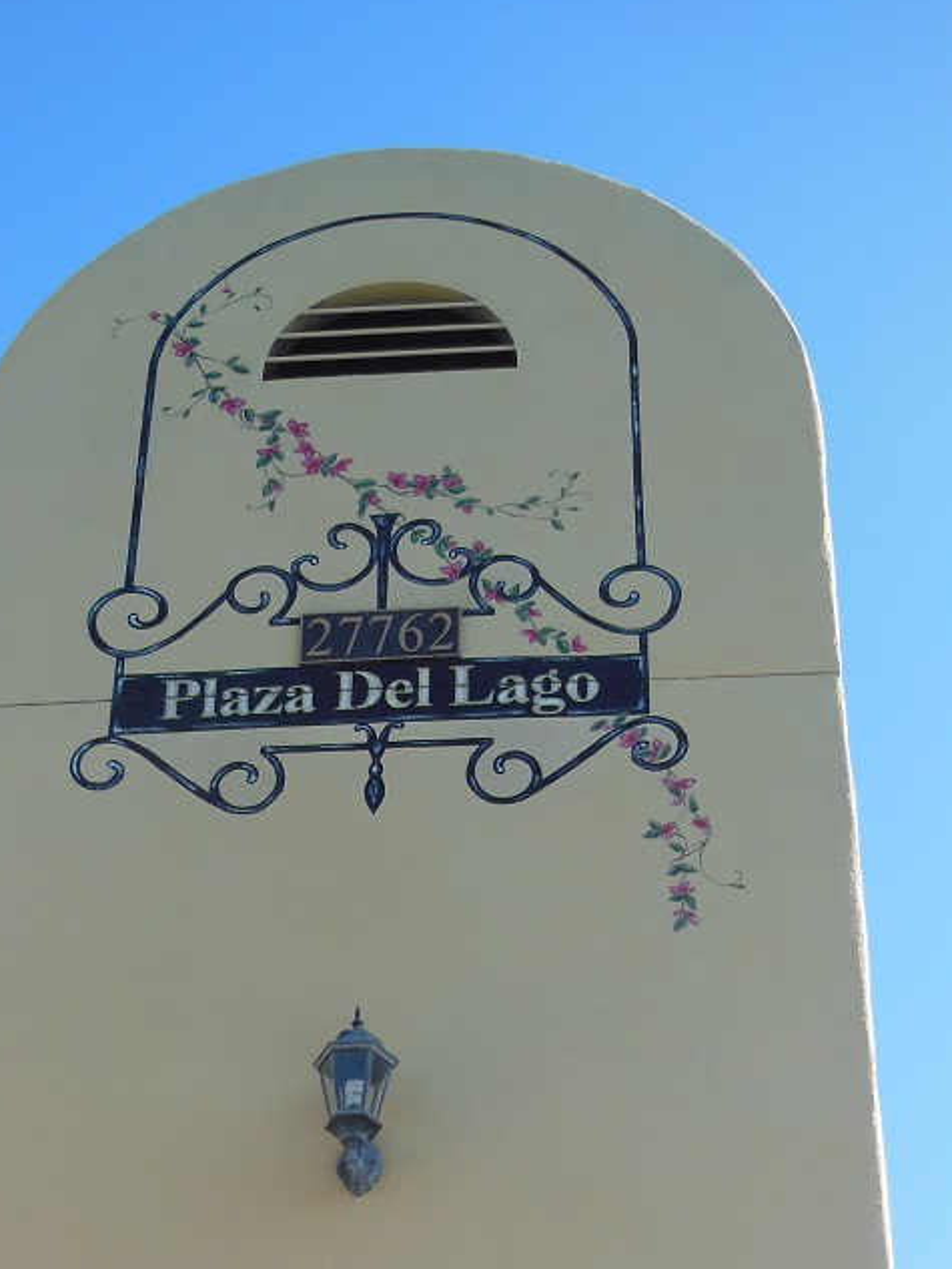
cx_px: 465
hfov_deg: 20.7
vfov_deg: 26.5
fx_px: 2603
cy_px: 1127
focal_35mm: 71
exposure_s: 1/500
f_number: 4.1
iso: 125
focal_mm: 6.9
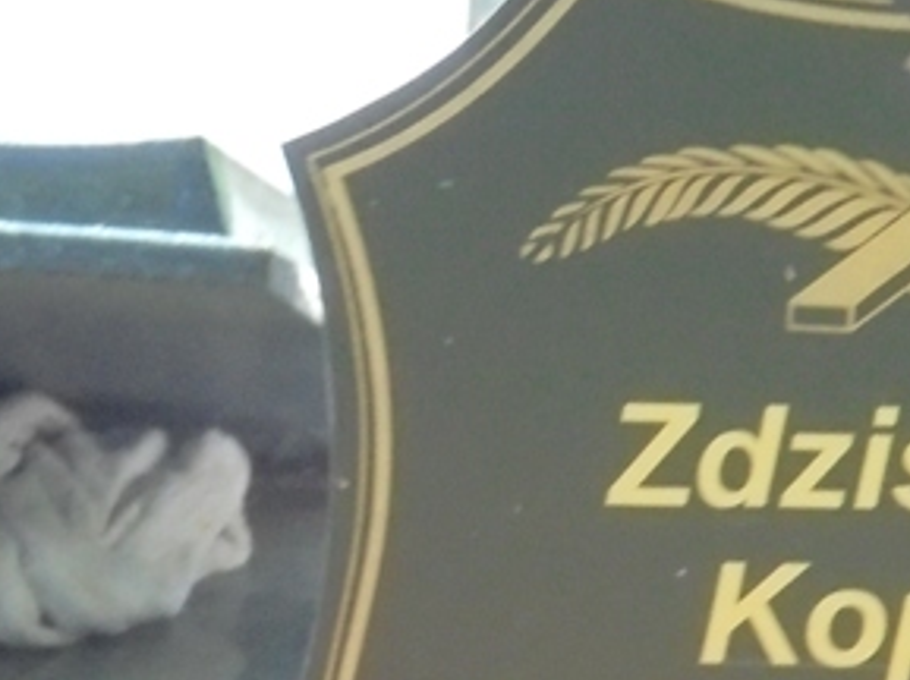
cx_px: 759
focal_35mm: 346
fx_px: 9084
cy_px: 633
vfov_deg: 4.3
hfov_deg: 5.7
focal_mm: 27.6
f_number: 6.5
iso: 320
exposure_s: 1/125
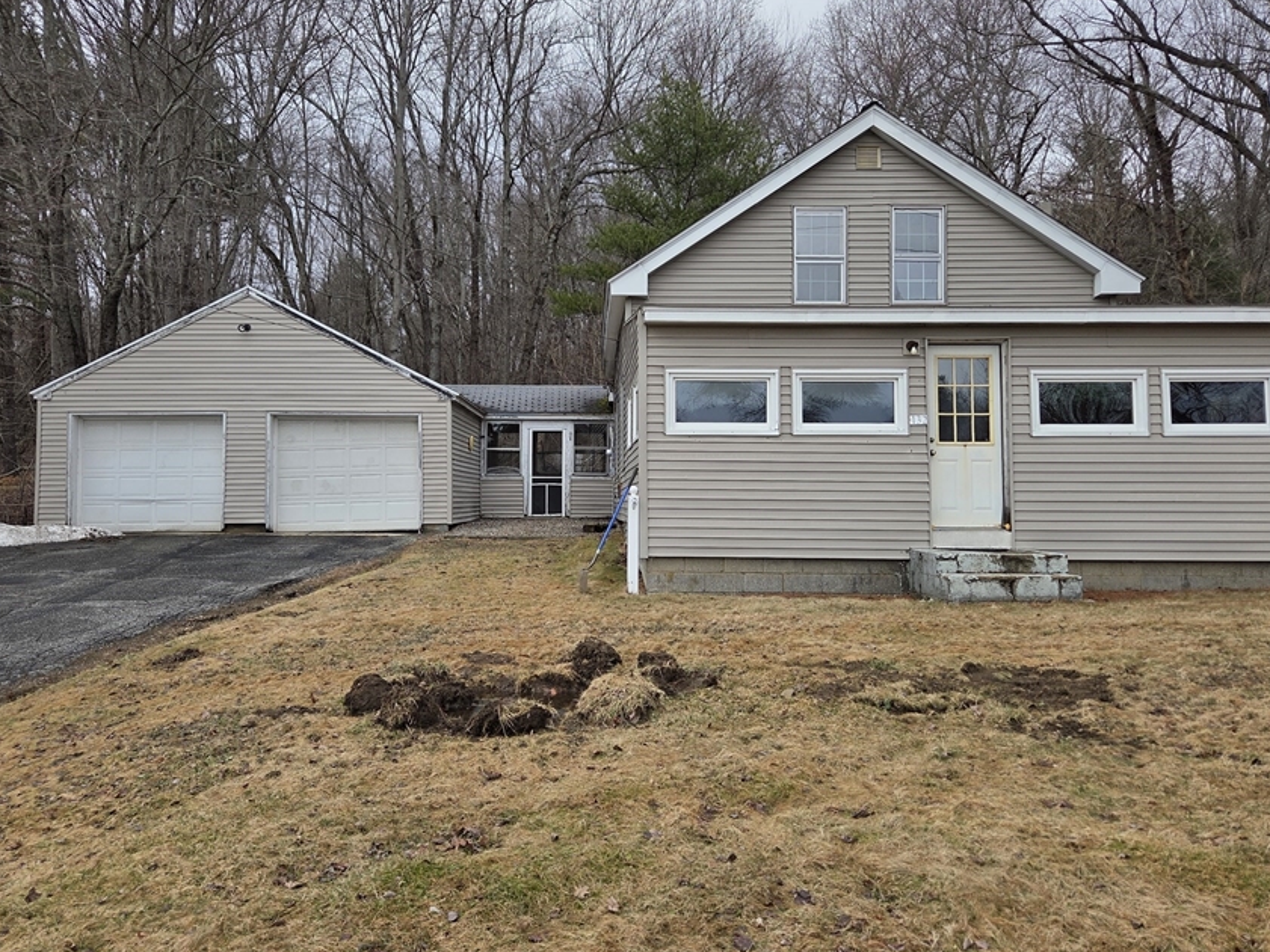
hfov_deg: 63.4
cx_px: 604
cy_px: 438
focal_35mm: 28
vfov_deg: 49.7
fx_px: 1027
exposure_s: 1/1636
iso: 80
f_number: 1.8
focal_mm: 5.4
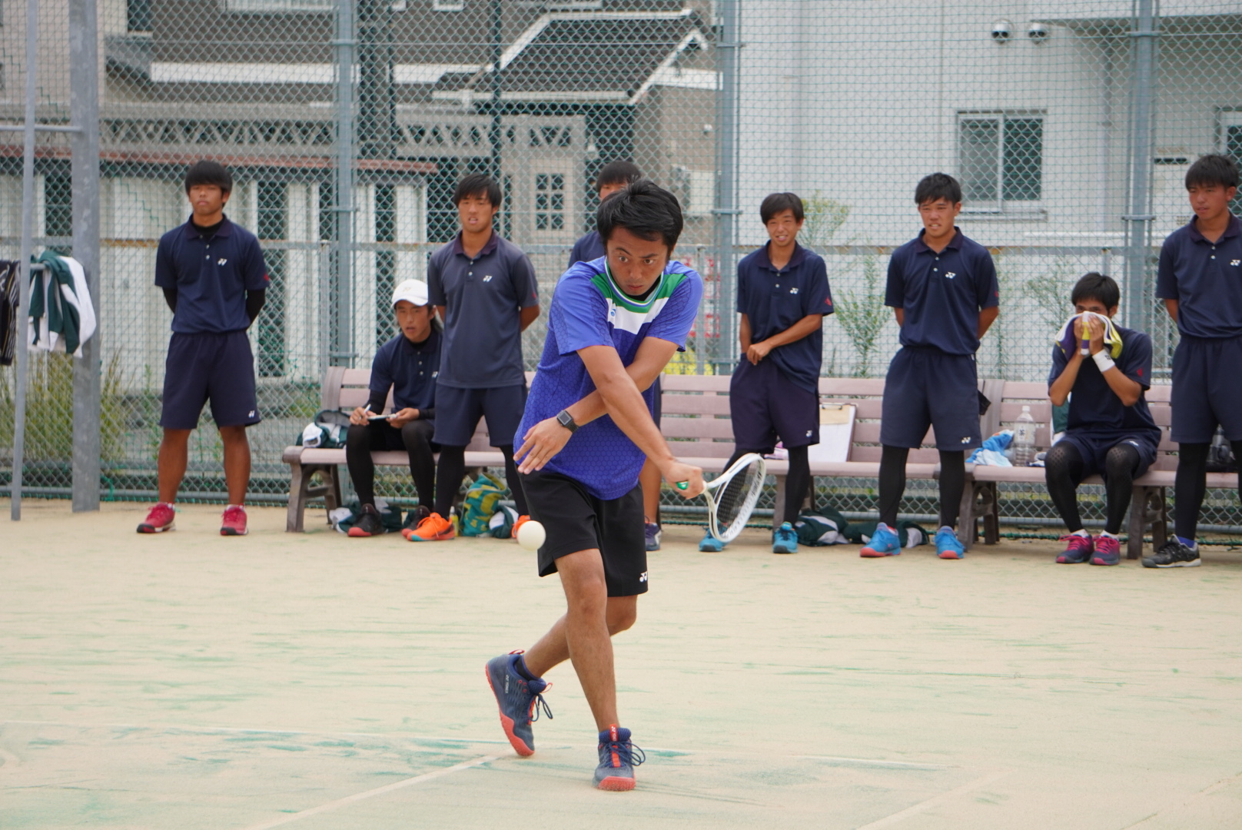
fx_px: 4402
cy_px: 415
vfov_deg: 10.8
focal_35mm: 128
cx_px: 621
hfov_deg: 16.1
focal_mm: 85
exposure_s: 1/1000
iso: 200
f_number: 5
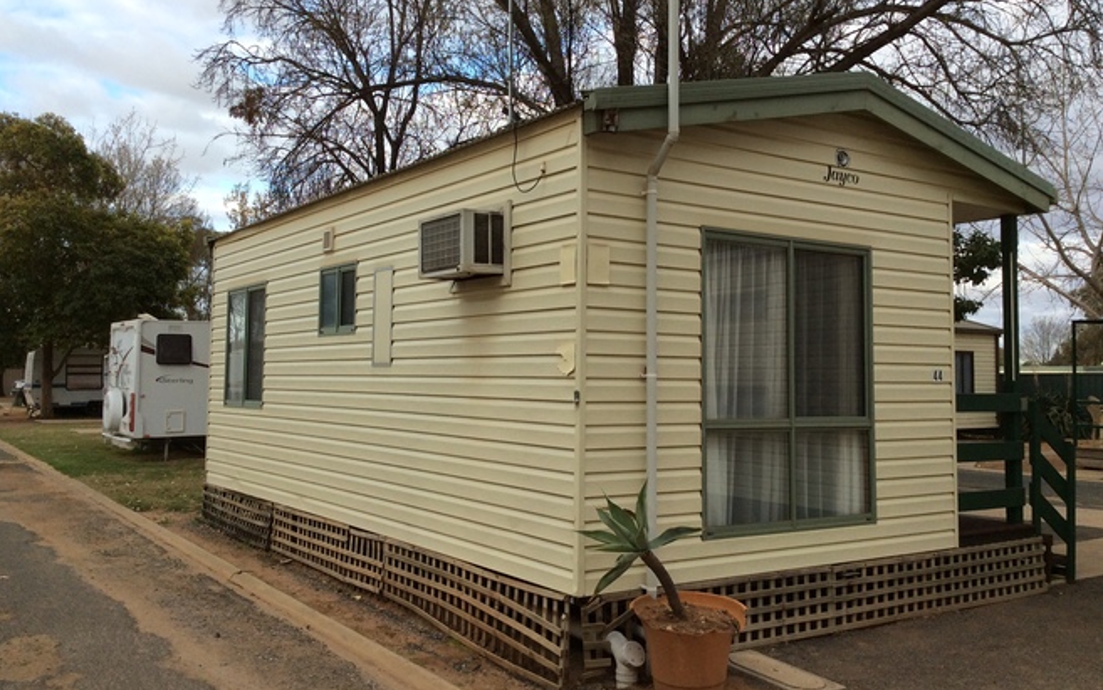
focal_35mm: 34
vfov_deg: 37.2
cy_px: 305
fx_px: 1022
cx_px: 551
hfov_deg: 56.7
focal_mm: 3.3
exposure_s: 1/347
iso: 32
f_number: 2.4
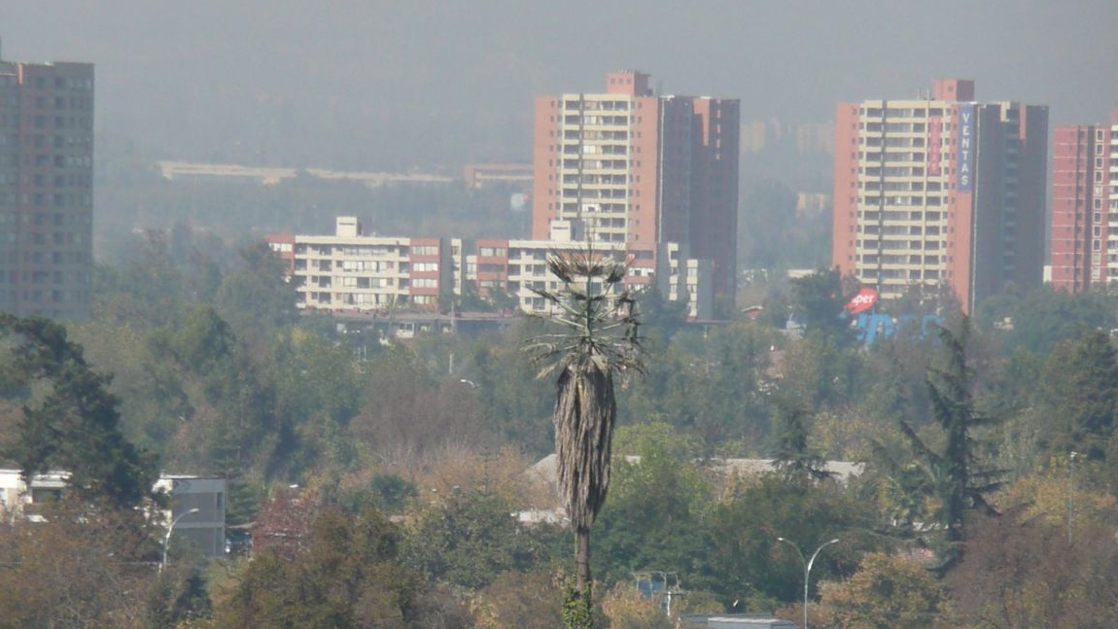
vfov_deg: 2.5
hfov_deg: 4.4
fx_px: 14497
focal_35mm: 489
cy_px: 660
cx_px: 559
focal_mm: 46
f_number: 4.9
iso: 100
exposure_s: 1/400
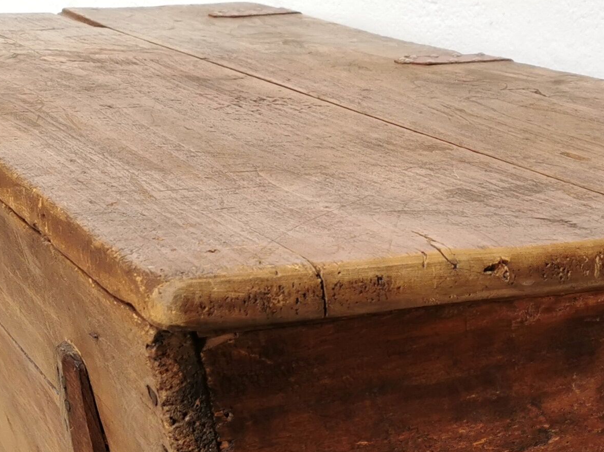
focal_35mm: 84
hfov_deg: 23.0
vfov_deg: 16.4
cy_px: 614
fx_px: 1465
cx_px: 464
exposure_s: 1/100
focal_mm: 5.58
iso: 64
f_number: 1.8
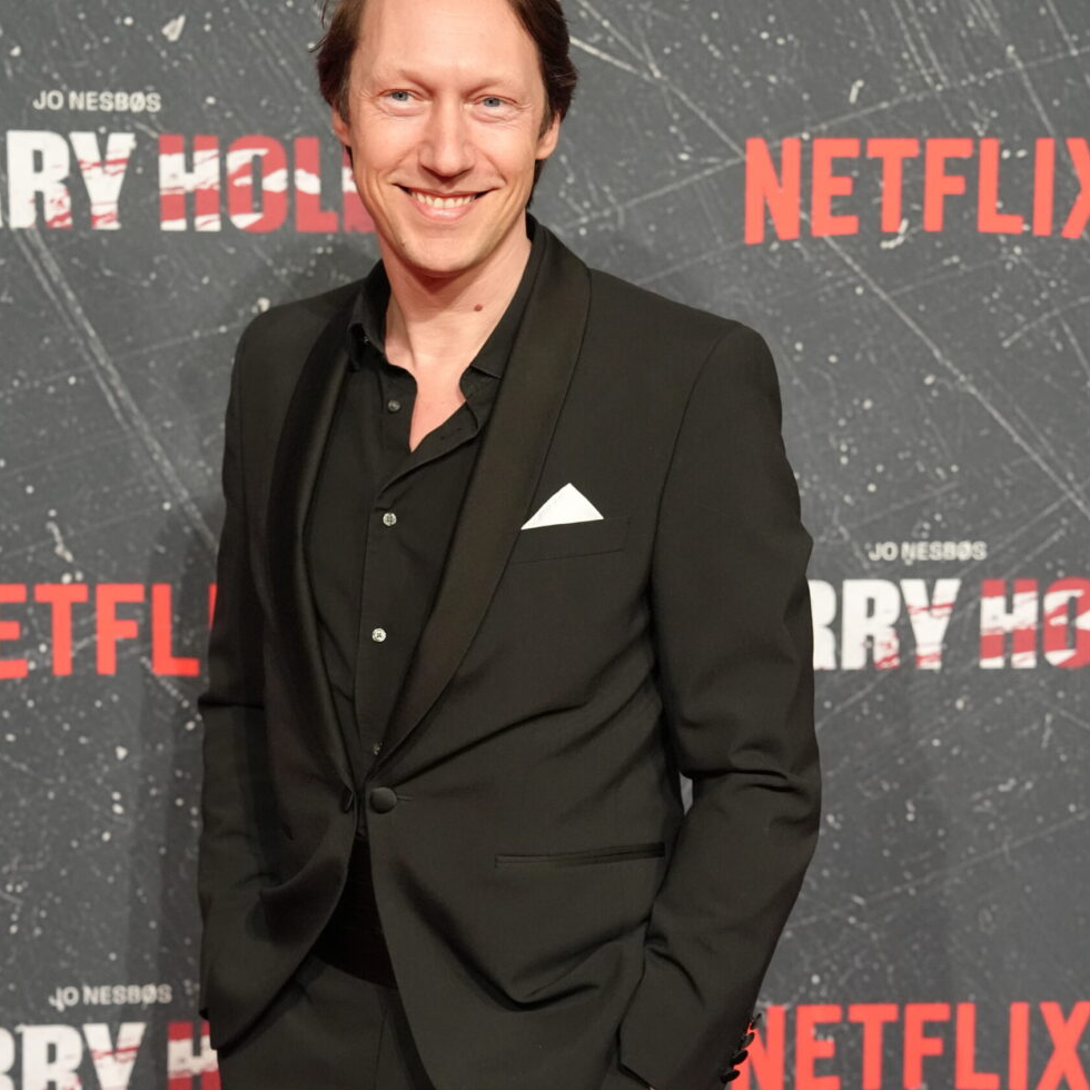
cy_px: 656
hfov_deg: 19.3
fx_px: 3206
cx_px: 547
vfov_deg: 19.3
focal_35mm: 90
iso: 5000
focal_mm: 70
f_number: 4
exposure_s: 1/160
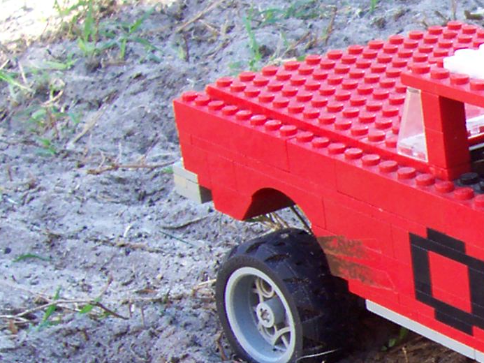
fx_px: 1580
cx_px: 767
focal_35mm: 113
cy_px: 346
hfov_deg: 15.7
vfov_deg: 13.0
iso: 80
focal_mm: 5.6
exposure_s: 1/94.7
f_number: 2.7
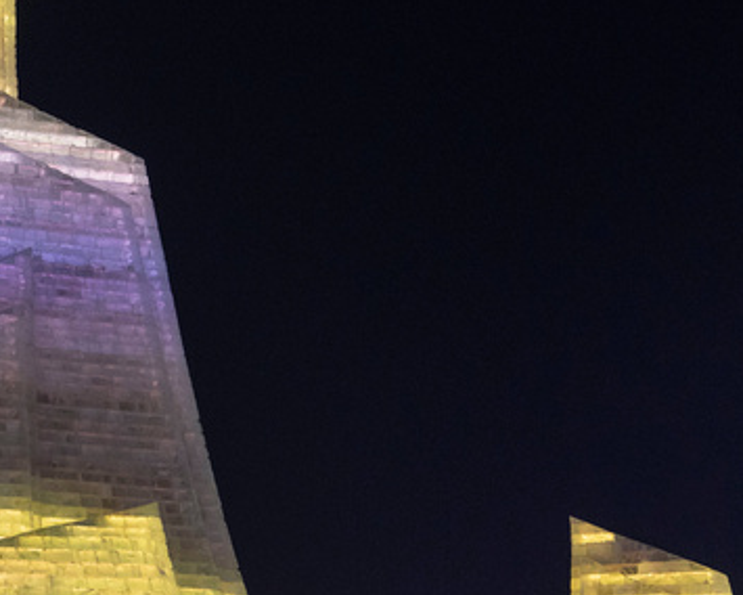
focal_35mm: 130
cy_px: 506
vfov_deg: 11.8
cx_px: -86
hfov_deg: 14.4
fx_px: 2859
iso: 2500
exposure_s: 1/500
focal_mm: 48
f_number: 4
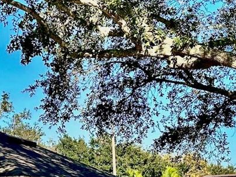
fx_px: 648
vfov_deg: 15.4
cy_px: 150
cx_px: 33
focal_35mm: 95
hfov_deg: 20.3
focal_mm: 6.86
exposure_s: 1/2660
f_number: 1.78
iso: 80
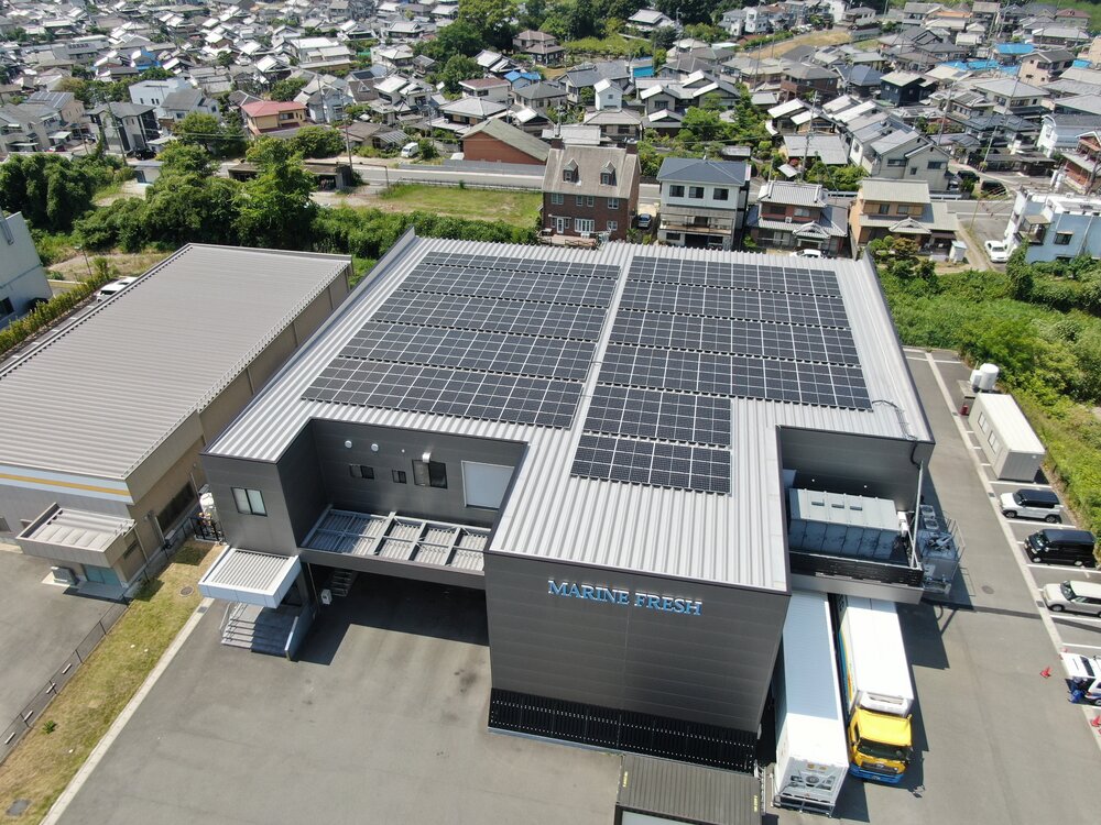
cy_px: 412
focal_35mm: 24
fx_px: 763
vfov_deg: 56.8
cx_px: 550
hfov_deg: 71.6
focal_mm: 4.39
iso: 100
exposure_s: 1/1000
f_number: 2.8
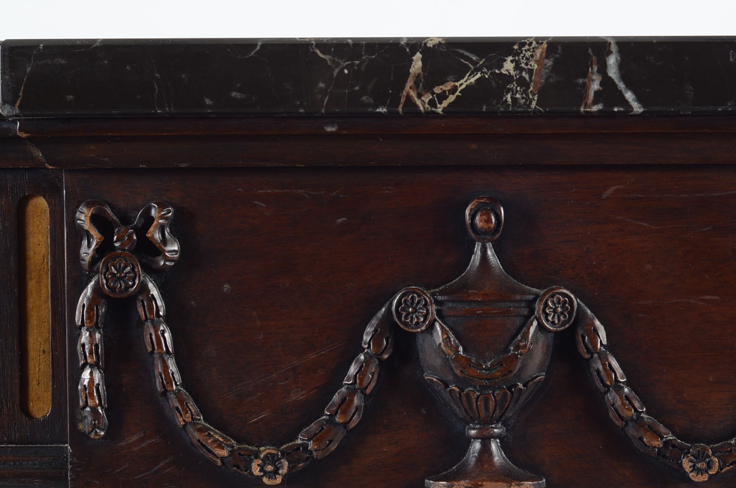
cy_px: 290
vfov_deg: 12.9
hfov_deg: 19.3
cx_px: 483
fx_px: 2163
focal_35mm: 106
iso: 100
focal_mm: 50
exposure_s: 1/125
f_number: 5
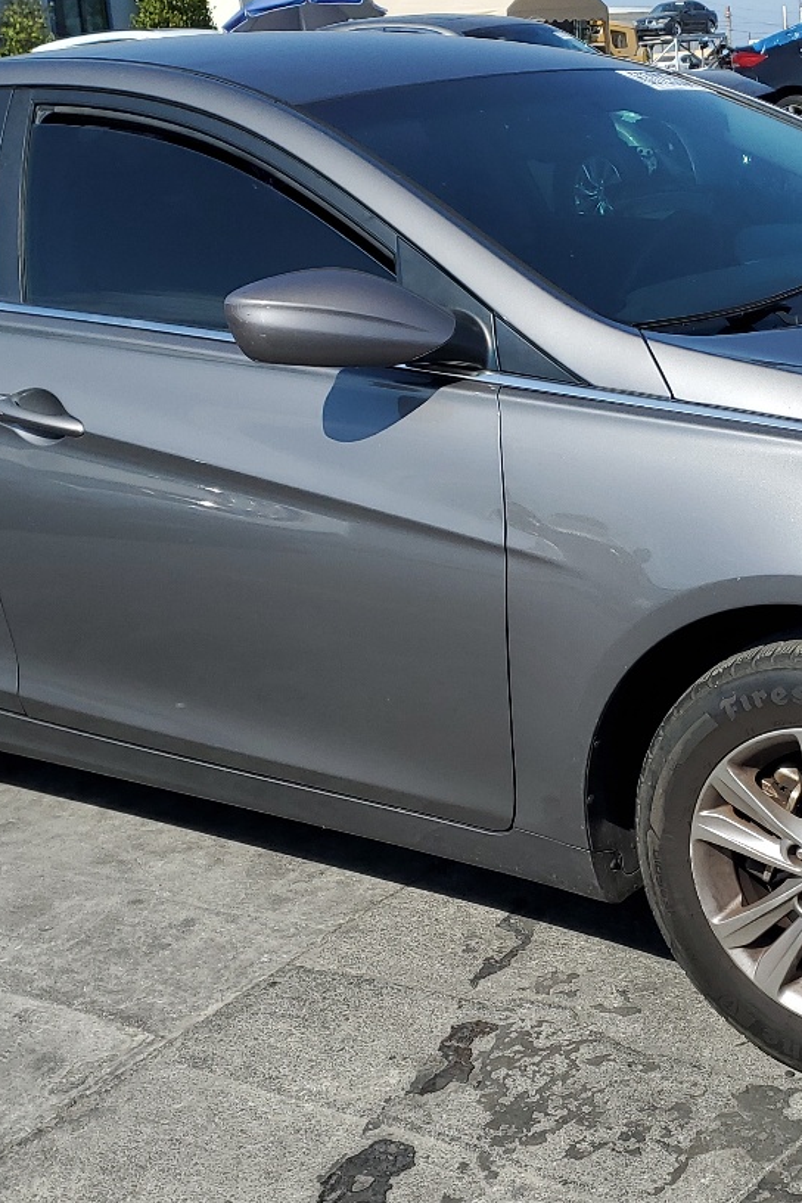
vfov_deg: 37.5
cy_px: 569
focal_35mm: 53
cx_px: 618
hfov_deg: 25.2
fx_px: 1771
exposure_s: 1/3333
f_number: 1.5
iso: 50
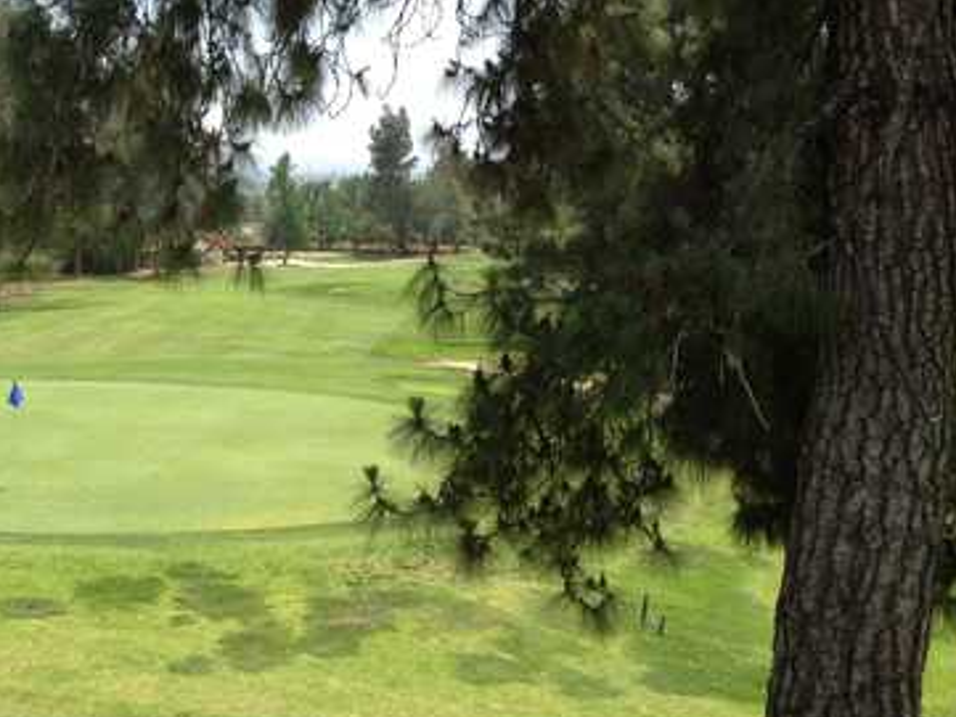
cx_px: 201
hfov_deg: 30.5
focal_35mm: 62
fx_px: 1713
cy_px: 333
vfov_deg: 23.7
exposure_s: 1/890
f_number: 2.4
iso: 50
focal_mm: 4.28
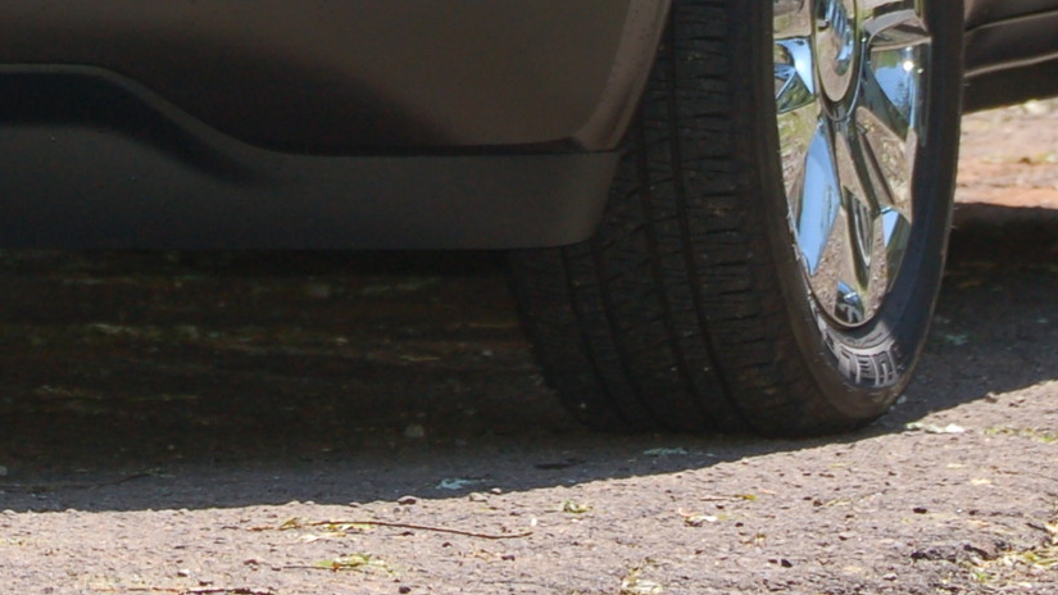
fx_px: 8276
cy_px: -458
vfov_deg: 4.1
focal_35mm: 295
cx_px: 139
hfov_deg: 7.3
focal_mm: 62
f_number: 5.6
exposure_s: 1/500
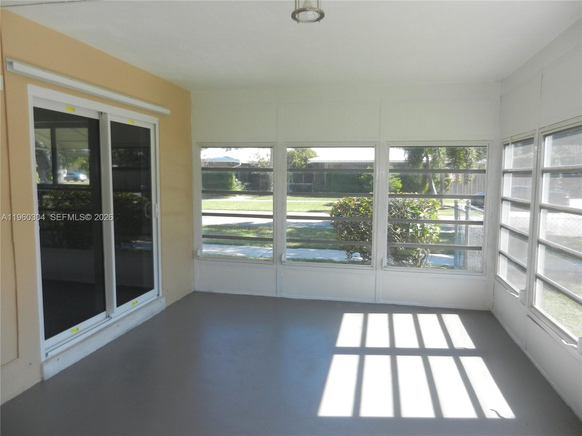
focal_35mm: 25
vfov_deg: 54.9
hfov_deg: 69.4
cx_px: 291
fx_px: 420
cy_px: 218
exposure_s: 1/160
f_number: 3.5
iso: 160
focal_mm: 4.5
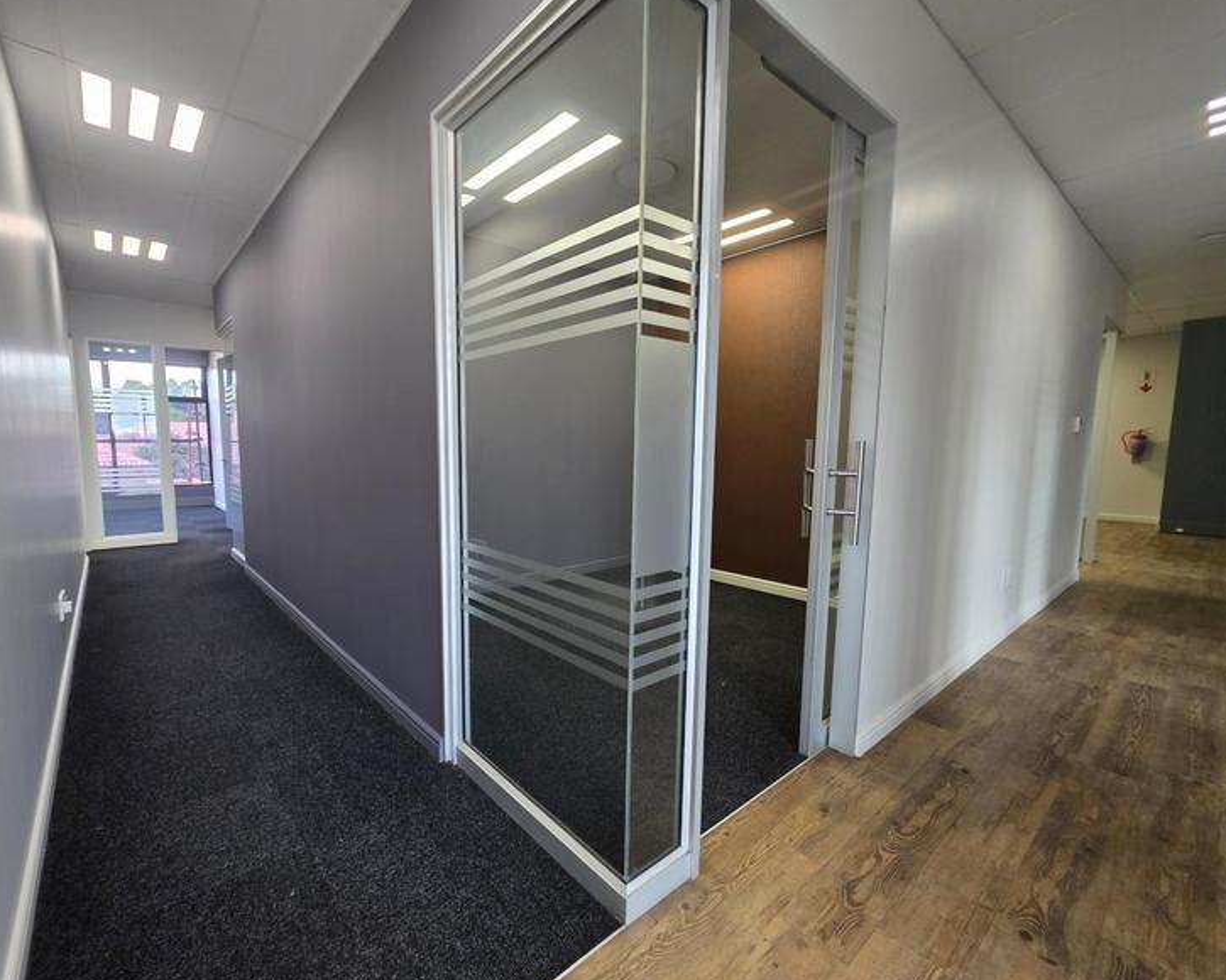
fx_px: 508
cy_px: 495
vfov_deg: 88.0
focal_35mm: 14
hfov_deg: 100.5
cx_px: 561
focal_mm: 2.2
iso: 250
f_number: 1.9
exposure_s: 1/100
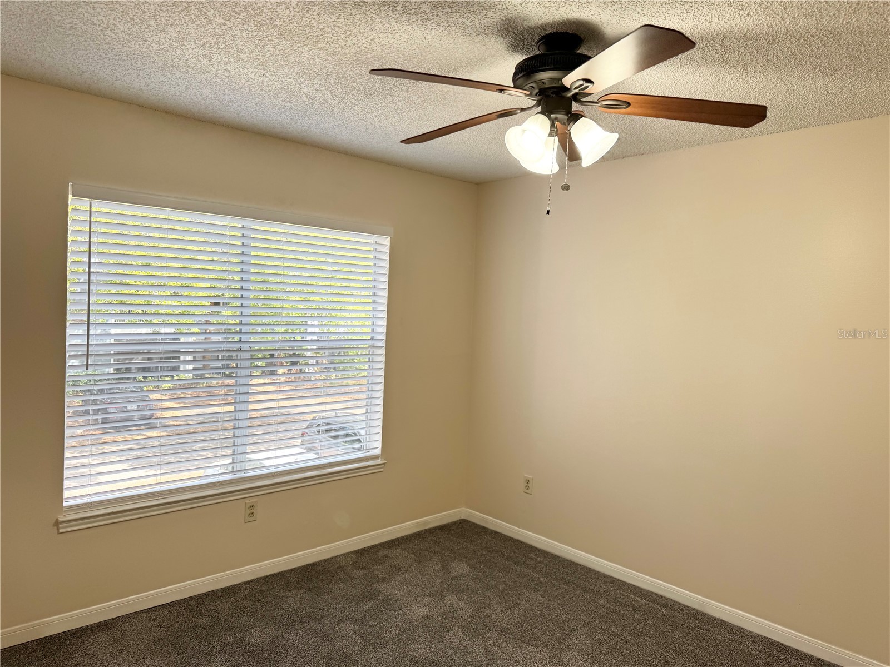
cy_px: 334
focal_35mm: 24
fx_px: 617
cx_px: 445
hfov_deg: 71.6
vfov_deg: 56.8
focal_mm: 6.76
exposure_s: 1/271
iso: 64
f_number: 1.78
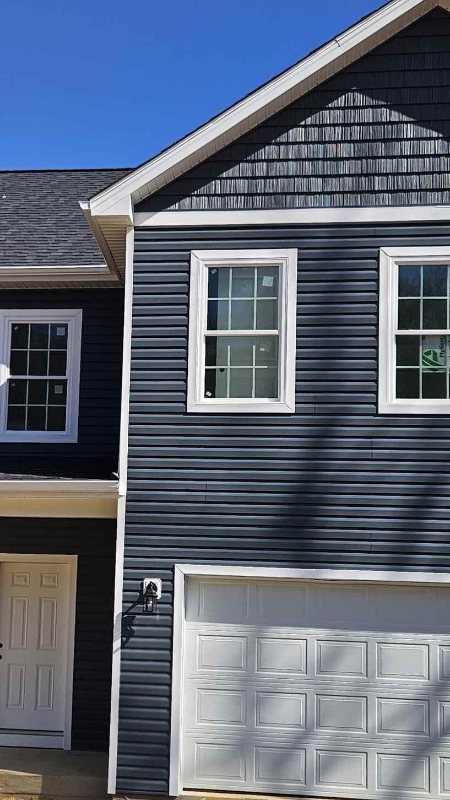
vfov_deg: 39.0
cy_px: 487
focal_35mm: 53
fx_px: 1124
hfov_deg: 22.5
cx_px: 128
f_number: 1.8
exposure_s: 1/1936
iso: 25
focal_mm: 5.4
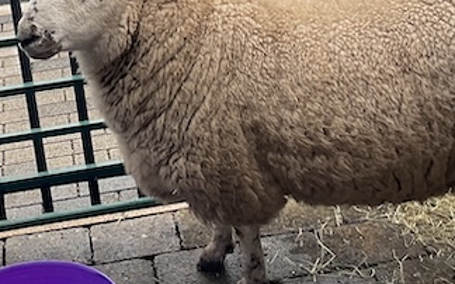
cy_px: -37
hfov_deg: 21.6
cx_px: 79
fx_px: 1177
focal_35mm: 95
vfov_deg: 13.4
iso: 25
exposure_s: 1/120
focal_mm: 3
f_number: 1.8
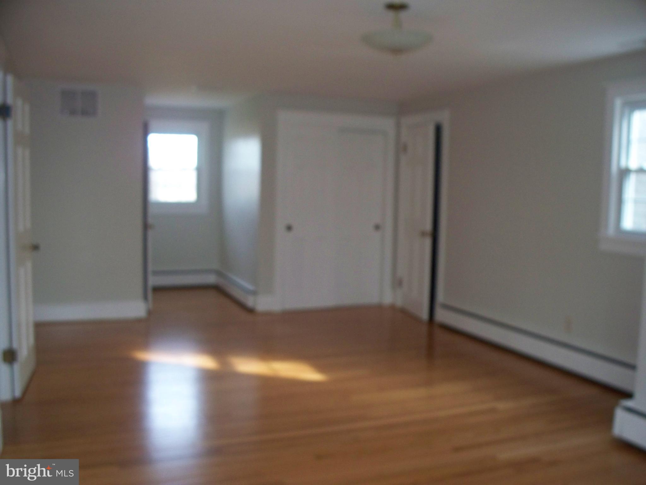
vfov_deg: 39.7
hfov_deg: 51.4
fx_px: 672
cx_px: 323
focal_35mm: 36
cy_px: 242
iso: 200
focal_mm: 7.54
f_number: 2.8
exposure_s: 1/60
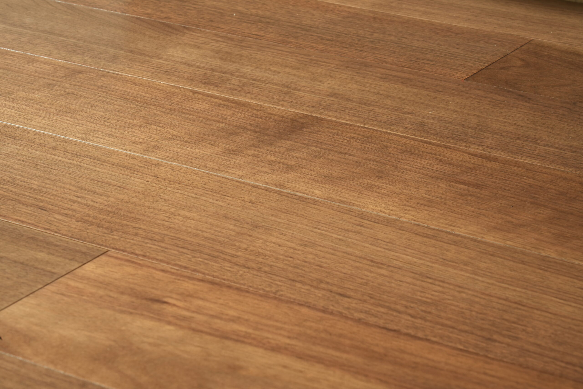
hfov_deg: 19.5
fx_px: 1700
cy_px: 194
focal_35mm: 105
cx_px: 292
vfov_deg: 13.0
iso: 400
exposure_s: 8
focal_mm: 105
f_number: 20
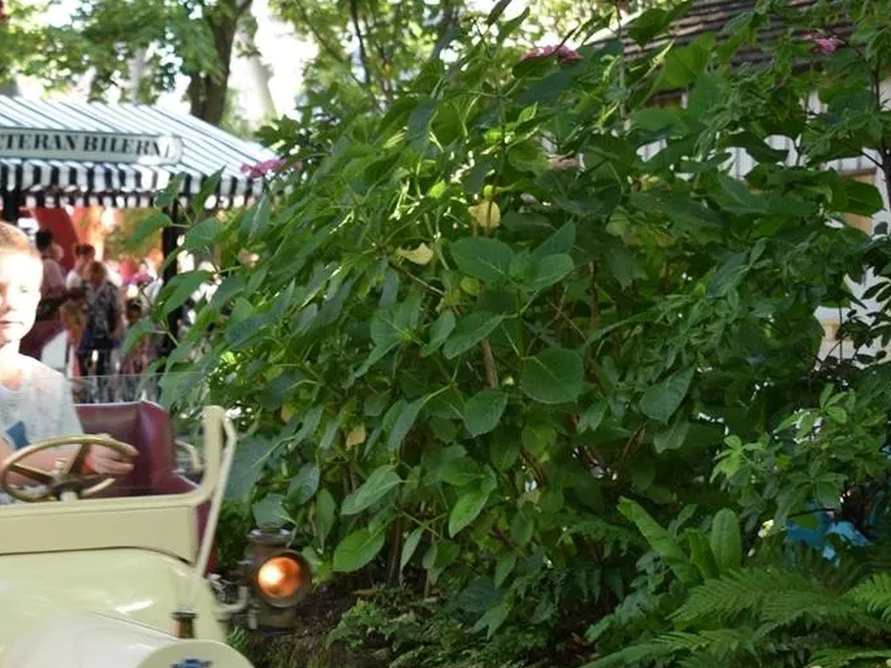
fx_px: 2806
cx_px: 213
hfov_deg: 17.9
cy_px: 379
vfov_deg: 13.6
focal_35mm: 109
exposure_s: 1/60
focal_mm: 48
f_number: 5.3
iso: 450
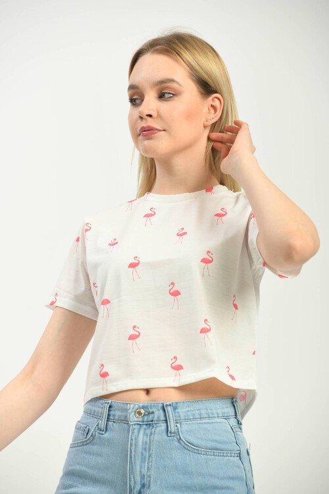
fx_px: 2741
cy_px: 247
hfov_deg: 6.9
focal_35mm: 200
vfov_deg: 10.3
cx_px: 164
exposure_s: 1/160
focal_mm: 200
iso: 100
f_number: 6.3
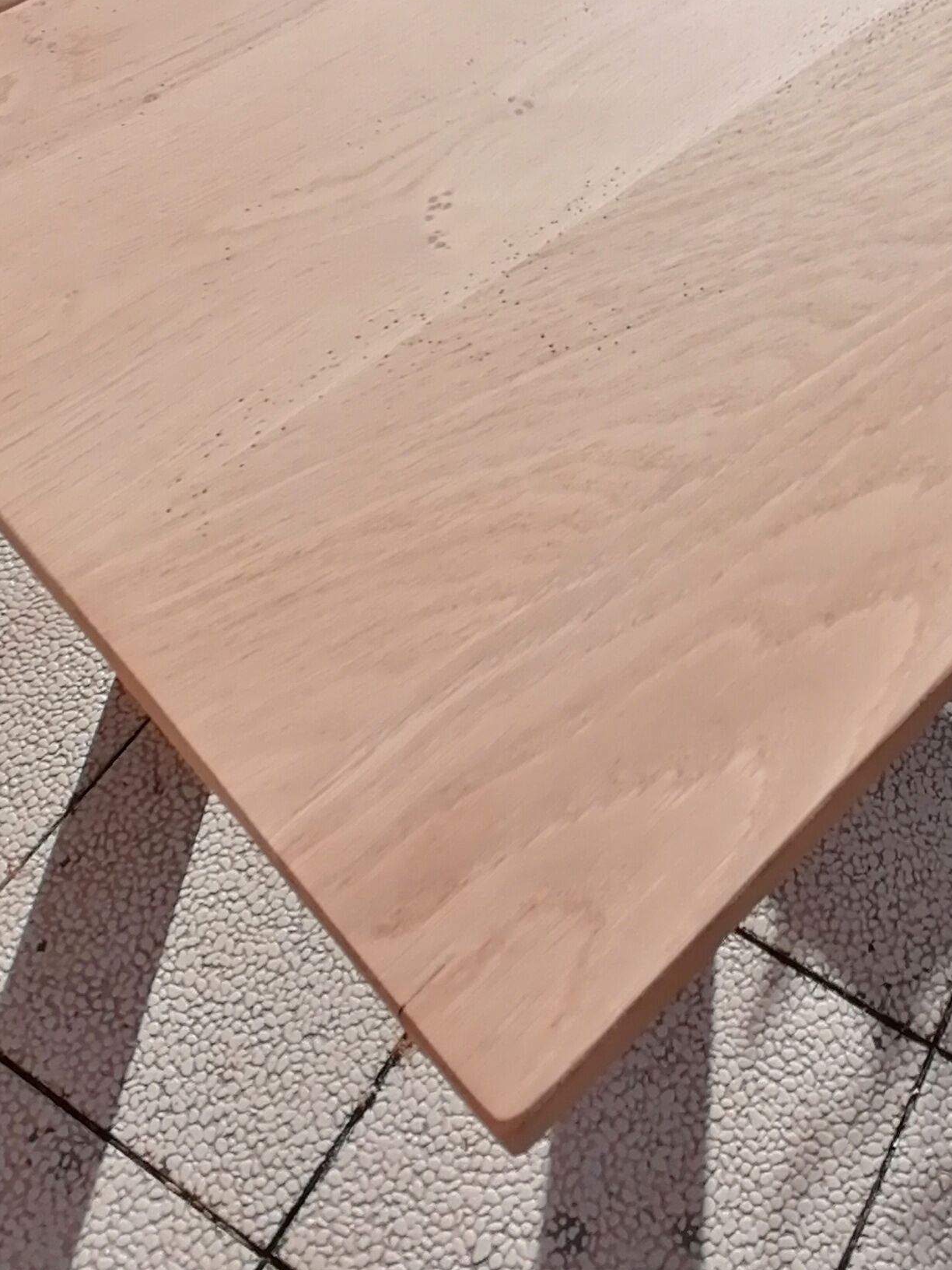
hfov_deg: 33.9
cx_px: 677
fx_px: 1540
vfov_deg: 42.8
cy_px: 258
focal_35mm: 42
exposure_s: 1/1605
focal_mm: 2.84
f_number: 2.4
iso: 50
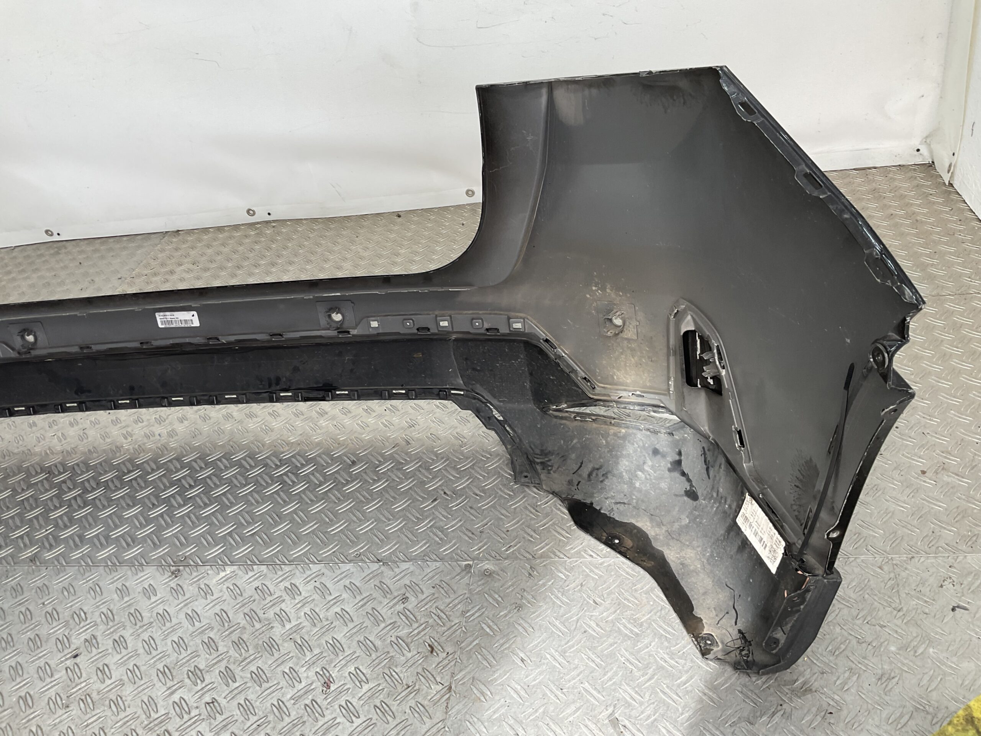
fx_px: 822
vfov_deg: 48.2
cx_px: 490
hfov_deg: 61.7
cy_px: 368
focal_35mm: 29
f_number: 1.8
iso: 20
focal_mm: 3
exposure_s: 1/120
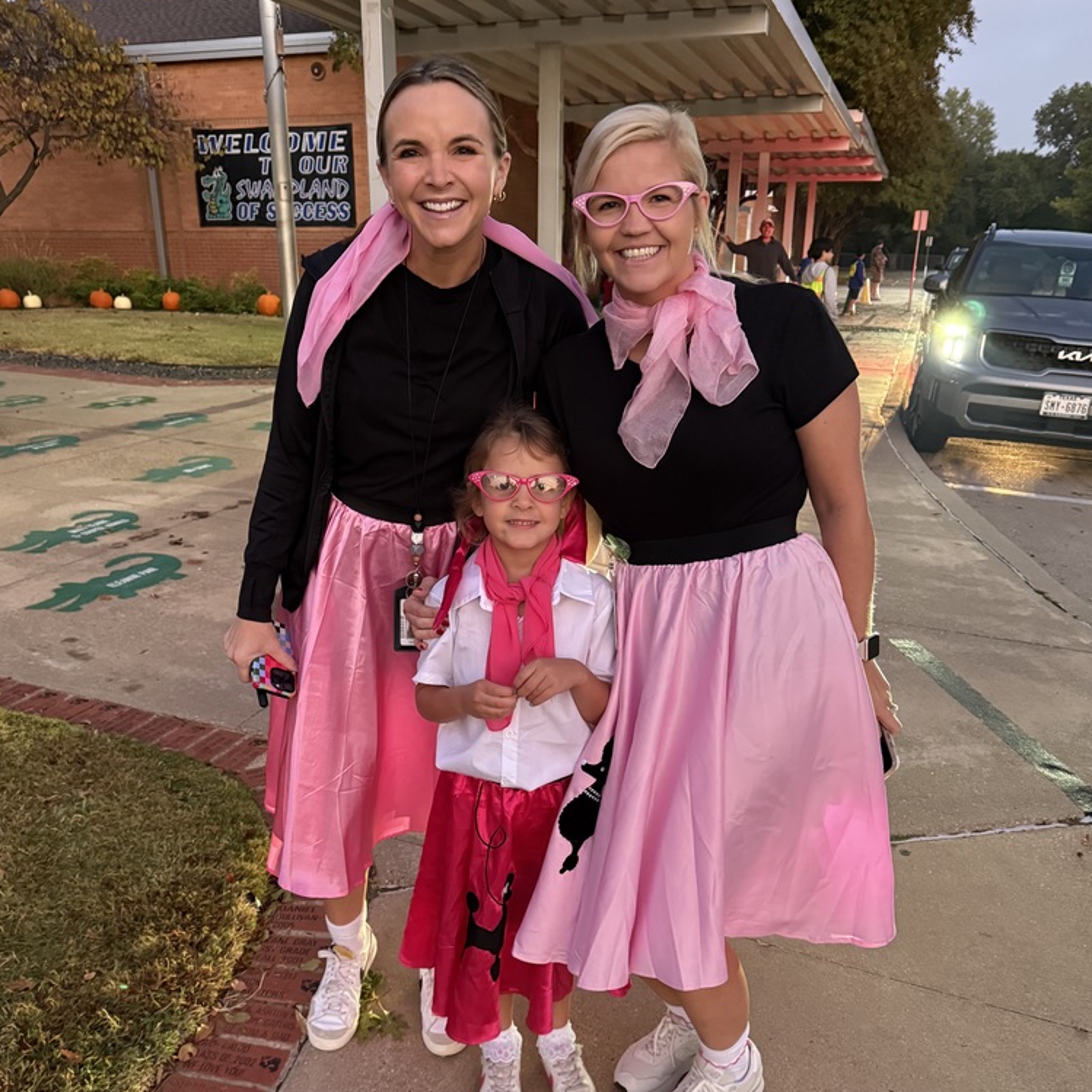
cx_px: 539
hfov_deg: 55.6
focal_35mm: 29
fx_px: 1035
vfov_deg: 55.2
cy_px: 659
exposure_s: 1/40
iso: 800
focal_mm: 6.76
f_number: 1.78
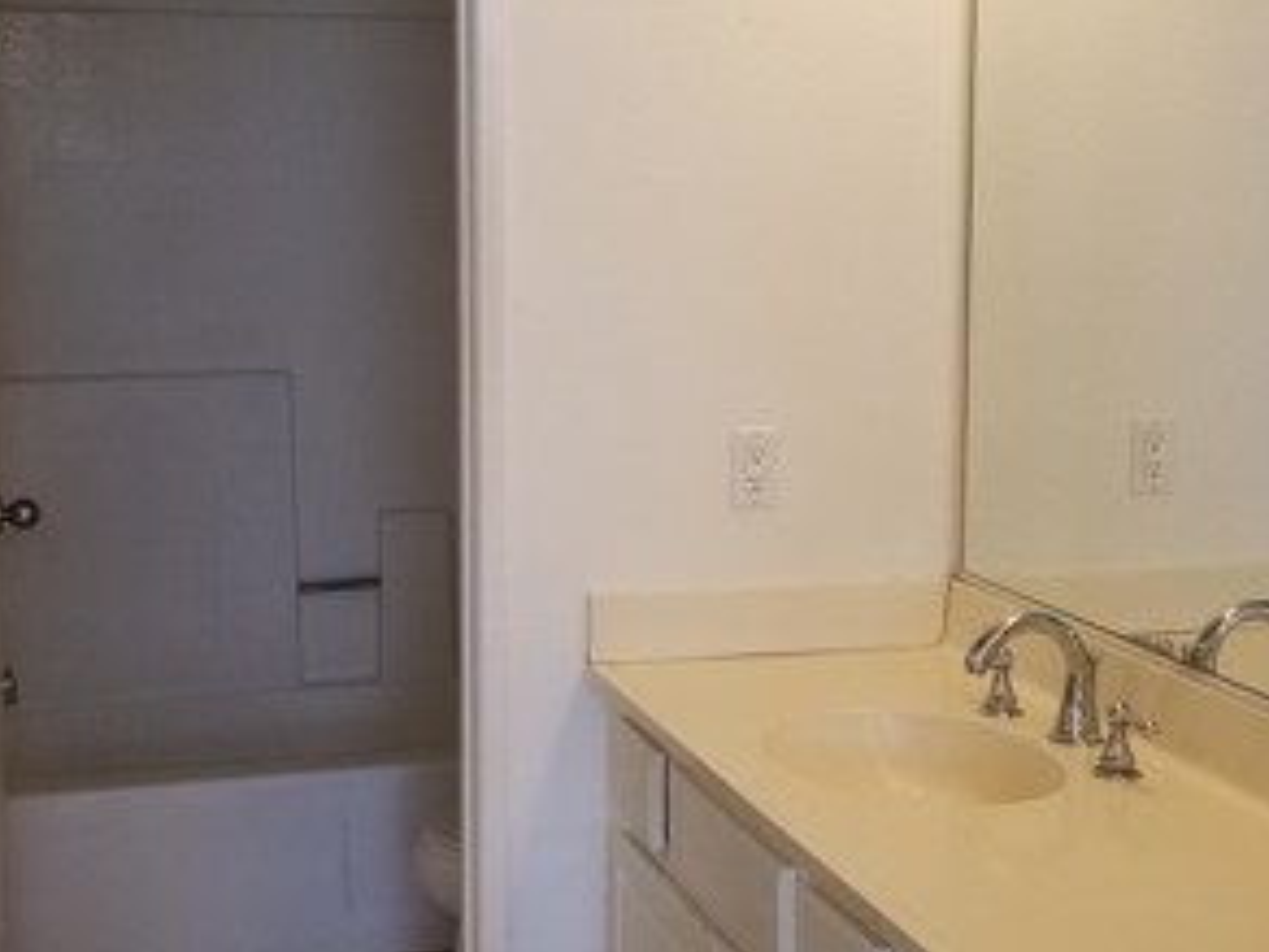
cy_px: 469
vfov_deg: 25.7
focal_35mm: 57
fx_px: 2090
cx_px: 652
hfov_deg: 33.8
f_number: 1.7
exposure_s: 1/136
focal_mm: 4.25
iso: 50
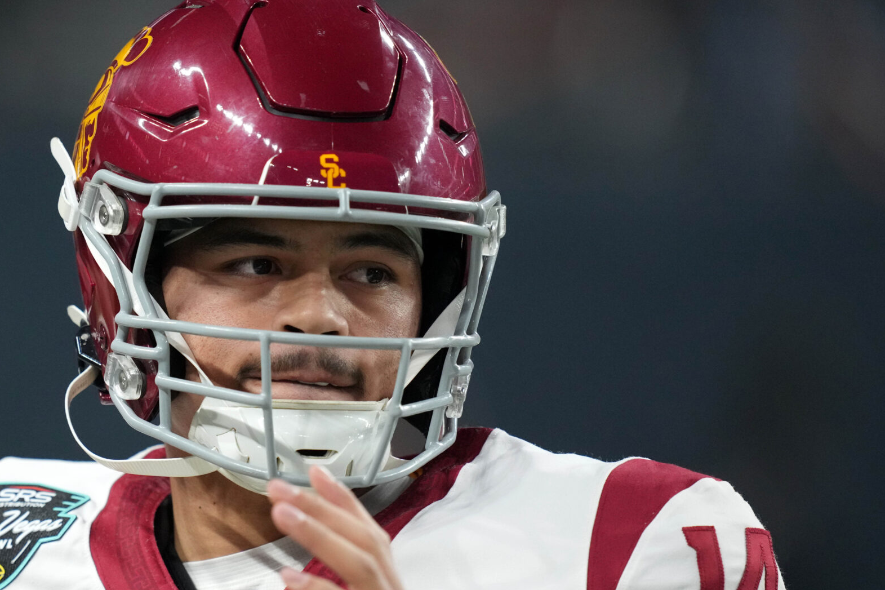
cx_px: 222
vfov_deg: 2.1
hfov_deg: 3.2
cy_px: 359
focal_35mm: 652
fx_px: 16026
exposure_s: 1/2500
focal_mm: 400
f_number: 2.8
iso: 4000
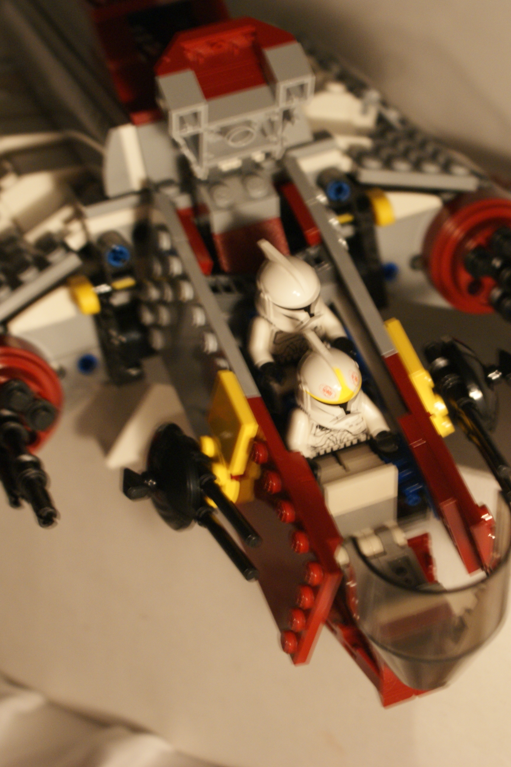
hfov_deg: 15.2
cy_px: 383
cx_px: 325
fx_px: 1916
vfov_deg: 22.6
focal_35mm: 90
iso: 400
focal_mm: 40
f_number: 5.6
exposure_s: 1/4
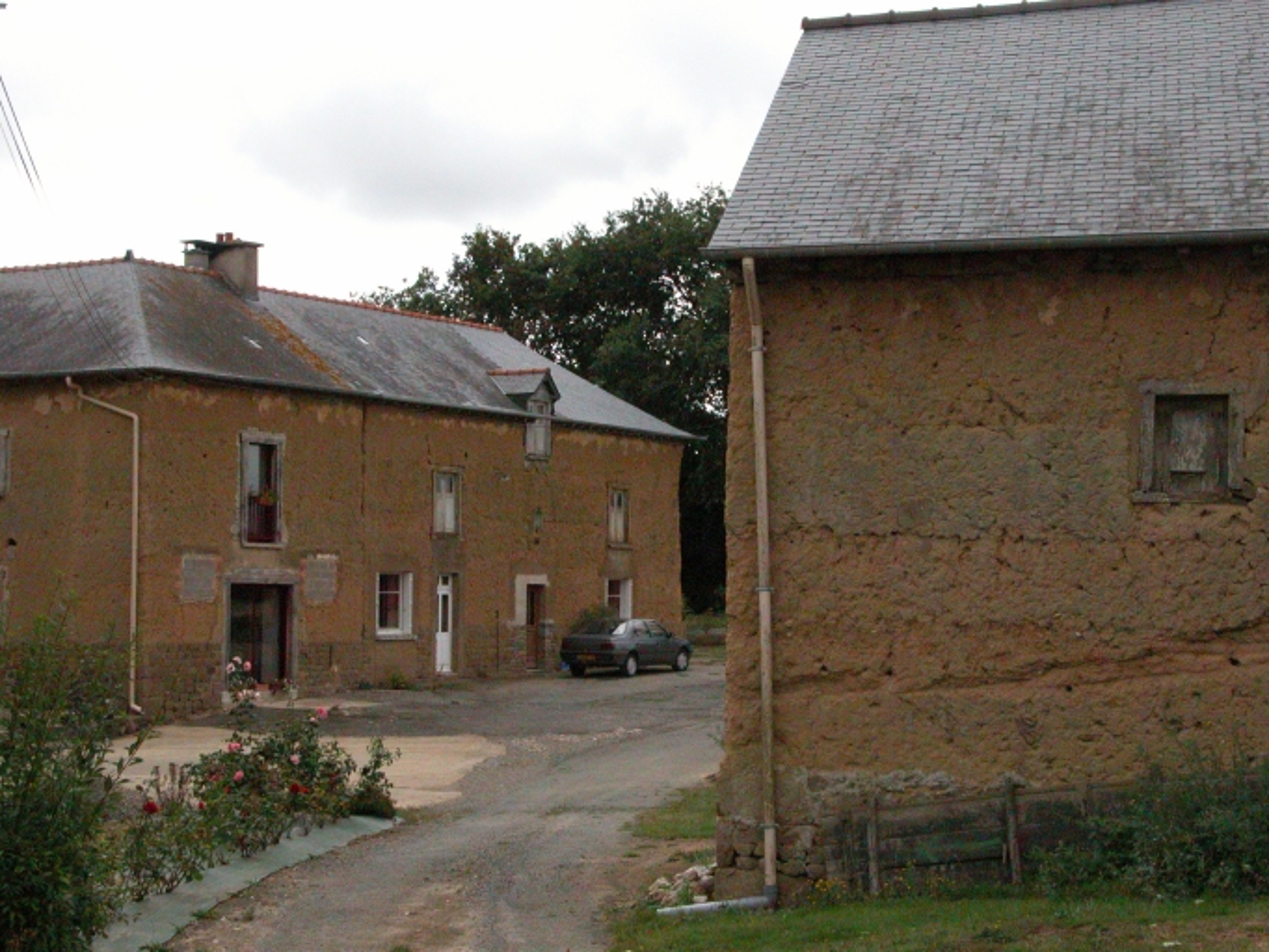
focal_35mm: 66
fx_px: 2420
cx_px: 634
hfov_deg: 29.4
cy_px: 476
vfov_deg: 22.3
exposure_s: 1/2538
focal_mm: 16.8
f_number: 7.3
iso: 800
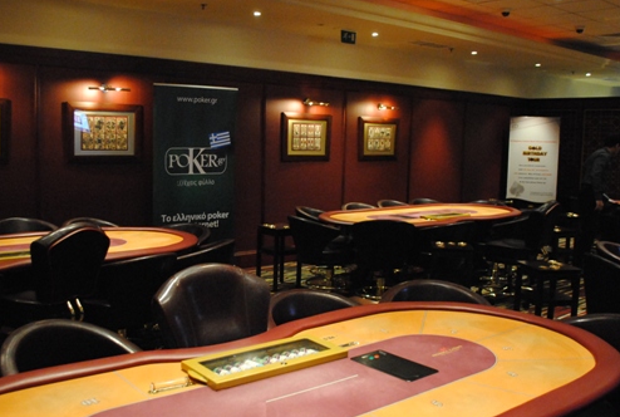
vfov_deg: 38.0
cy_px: 200
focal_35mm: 35
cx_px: 281
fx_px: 604
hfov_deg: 54.2
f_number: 3.5
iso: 1600
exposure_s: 1/30
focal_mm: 18
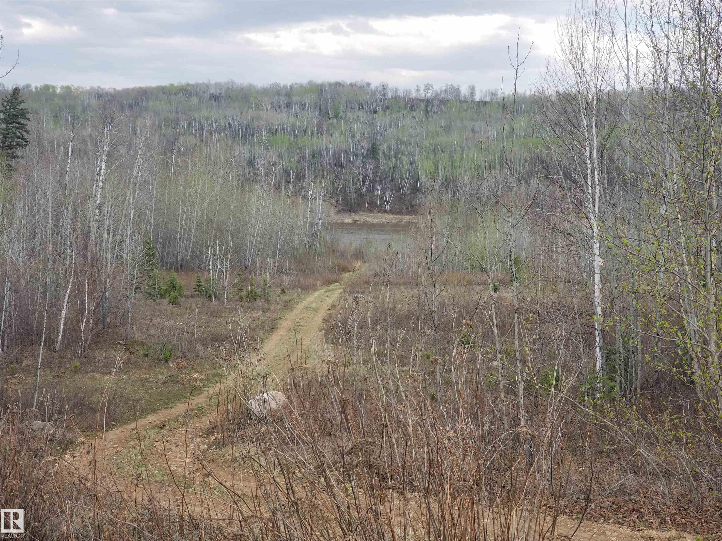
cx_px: 361
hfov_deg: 36.8
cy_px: 270
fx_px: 1085
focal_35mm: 52
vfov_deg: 28.0
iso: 25
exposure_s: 1/268
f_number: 2.4
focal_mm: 6
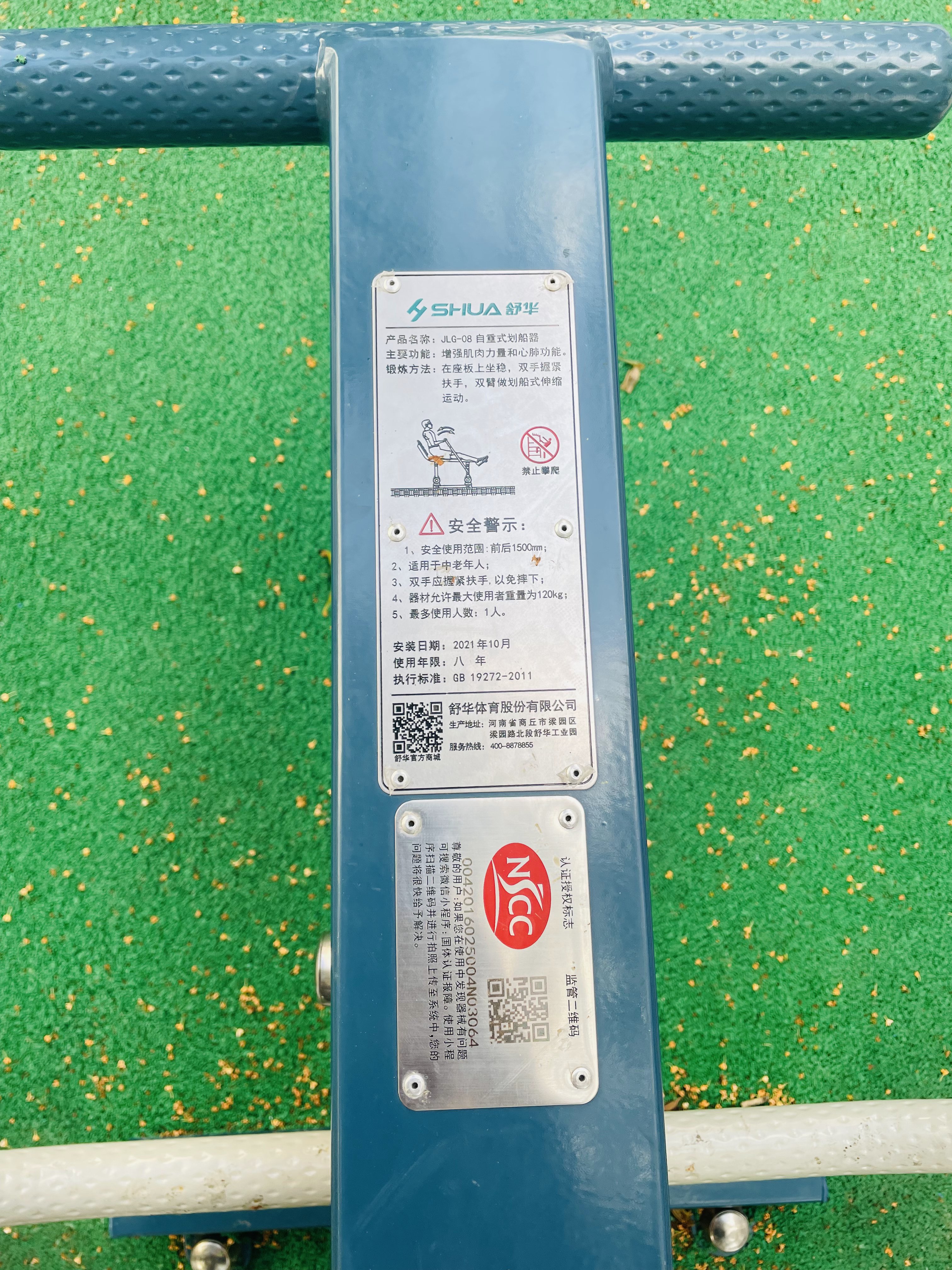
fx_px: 953
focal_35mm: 26
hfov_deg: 53.1
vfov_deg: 67.3
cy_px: 635
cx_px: 476
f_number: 1.6
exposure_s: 1/318
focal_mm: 4.2
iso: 32
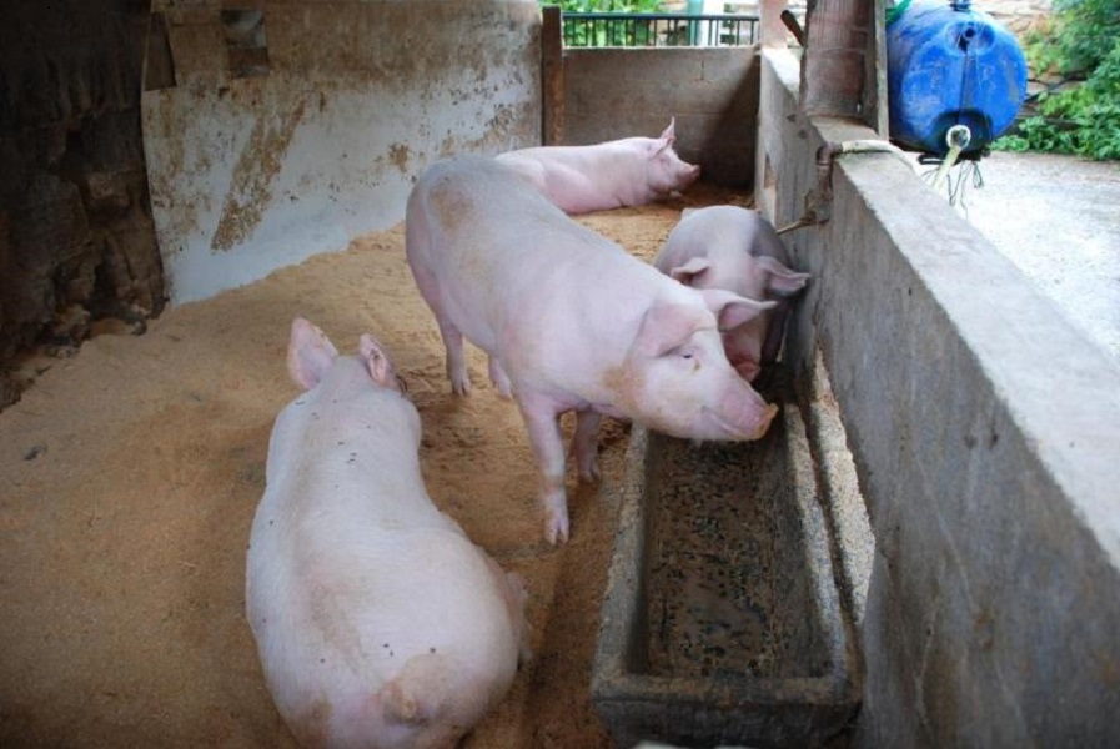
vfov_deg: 43.7
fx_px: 934
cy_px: 374
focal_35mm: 30
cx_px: 560
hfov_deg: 61.9
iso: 200
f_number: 3.8
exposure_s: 1/50
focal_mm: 20
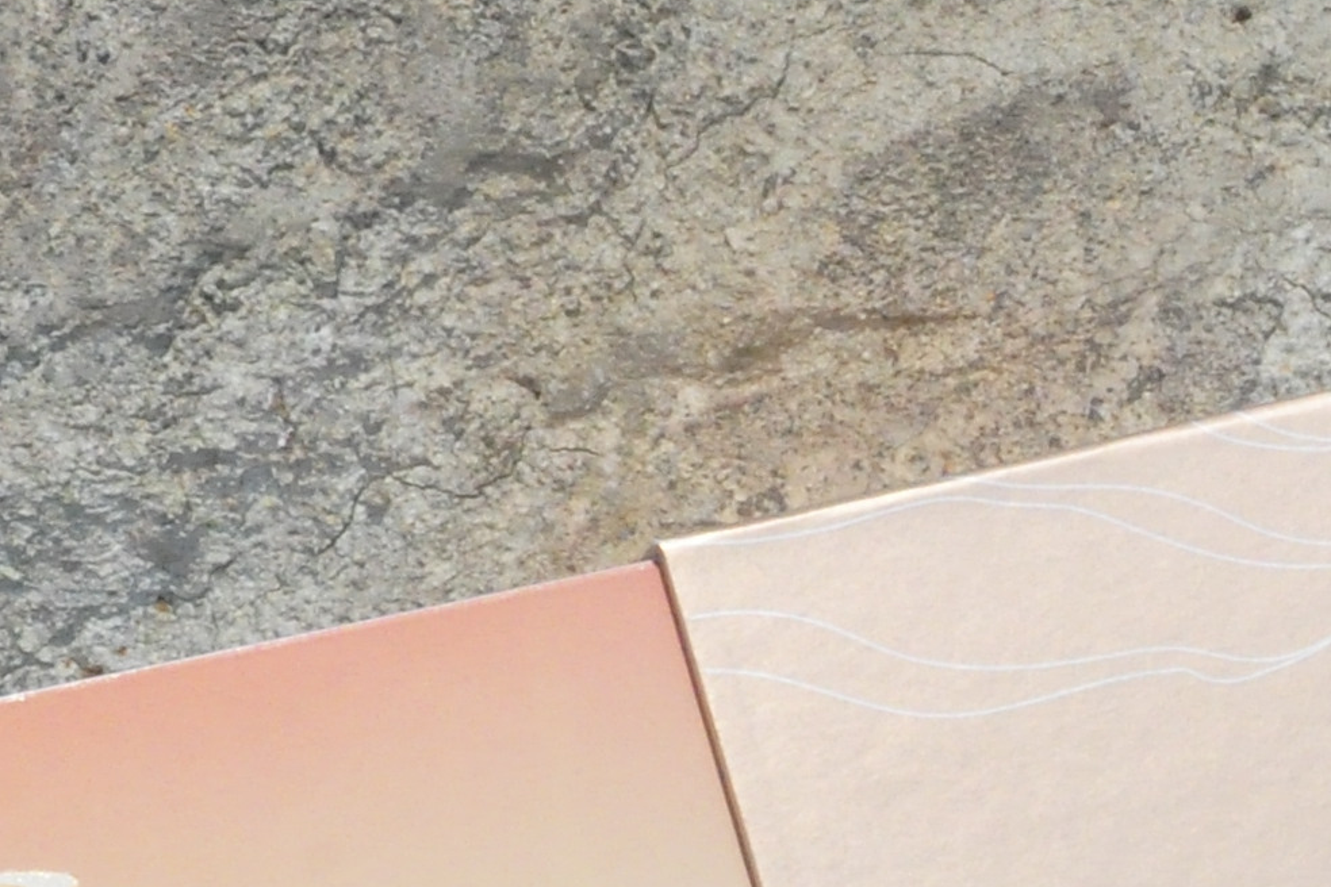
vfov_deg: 6.5
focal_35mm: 209
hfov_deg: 9.7
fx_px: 7727
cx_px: 1493
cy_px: 1429
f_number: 18
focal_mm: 32
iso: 1600
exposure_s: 1/1000
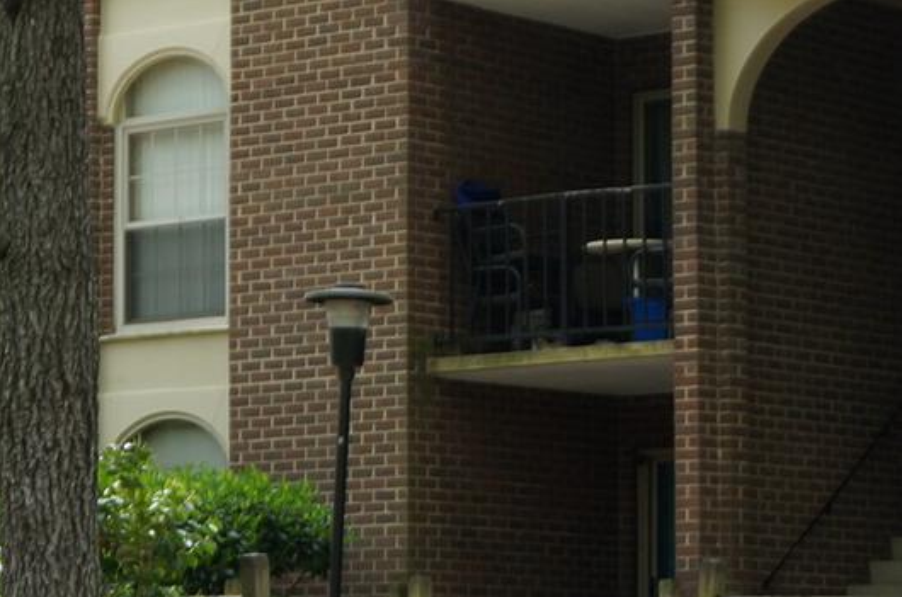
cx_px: 866
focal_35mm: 145
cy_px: 500
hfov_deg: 14.0
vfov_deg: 9.4
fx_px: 3624
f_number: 5.6
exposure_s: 1/80
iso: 100
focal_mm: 25
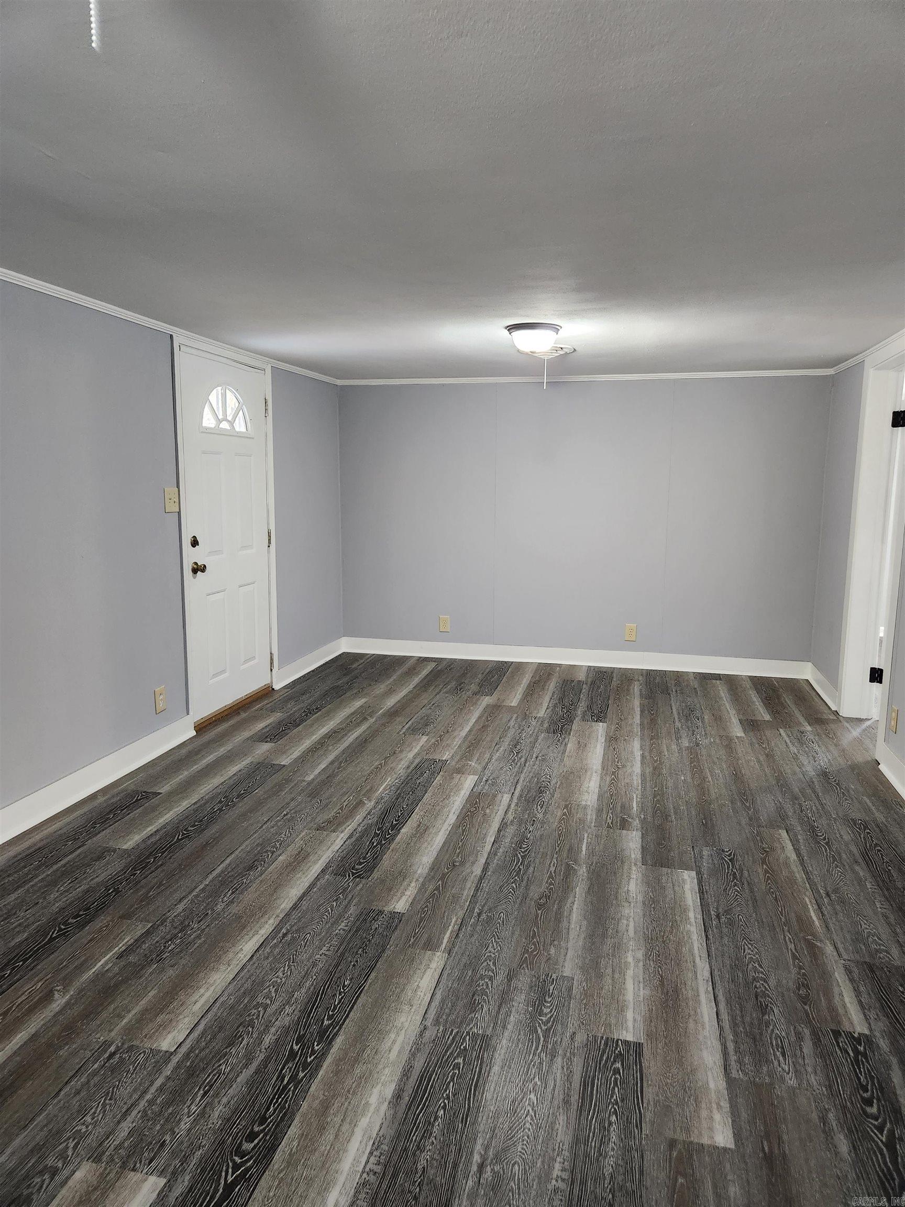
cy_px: 604
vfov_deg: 73.9
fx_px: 802
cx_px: 452
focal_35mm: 23
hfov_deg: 58.9
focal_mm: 5.4
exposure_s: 1/60
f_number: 1.8
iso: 800
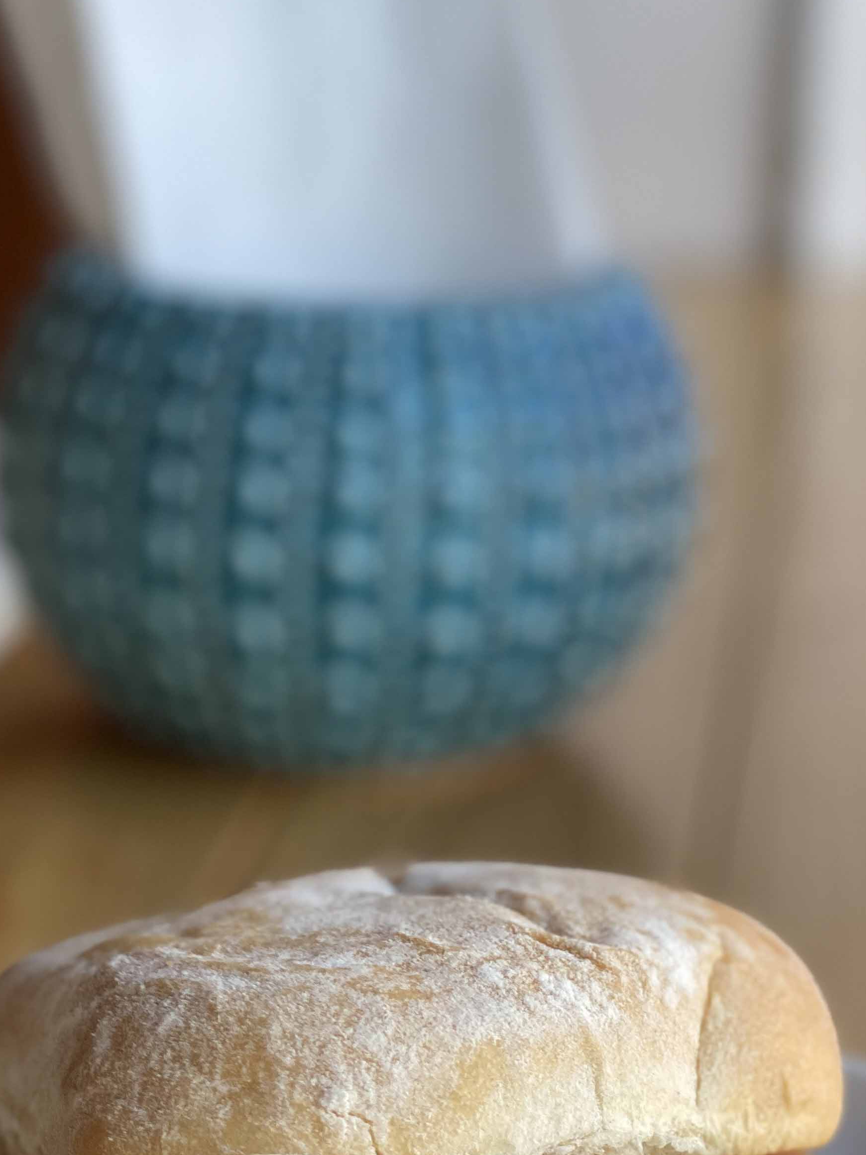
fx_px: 3003
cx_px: 397
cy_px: 907
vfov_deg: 21.5
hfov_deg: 16.4
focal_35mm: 90
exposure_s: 1/120
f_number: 2
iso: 64
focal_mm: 6
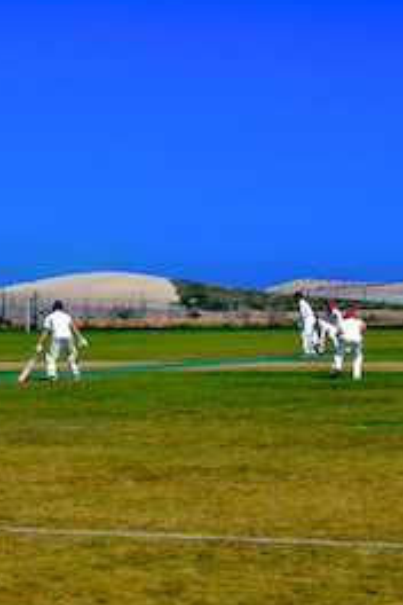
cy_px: 311
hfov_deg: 9.8
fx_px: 2348
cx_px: 73
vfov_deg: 14.7
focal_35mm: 140
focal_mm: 55
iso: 100
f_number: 8
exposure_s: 1/250
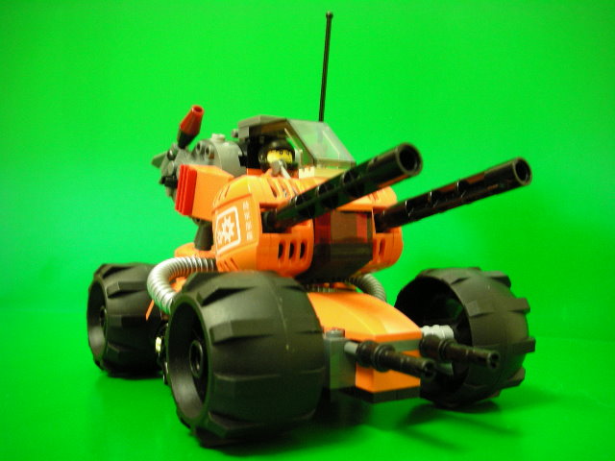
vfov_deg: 40.7
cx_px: 308
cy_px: 230
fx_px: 622
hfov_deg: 52.6
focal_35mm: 35
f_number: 3
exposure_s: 1/2.4
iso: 200
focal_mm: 5.8
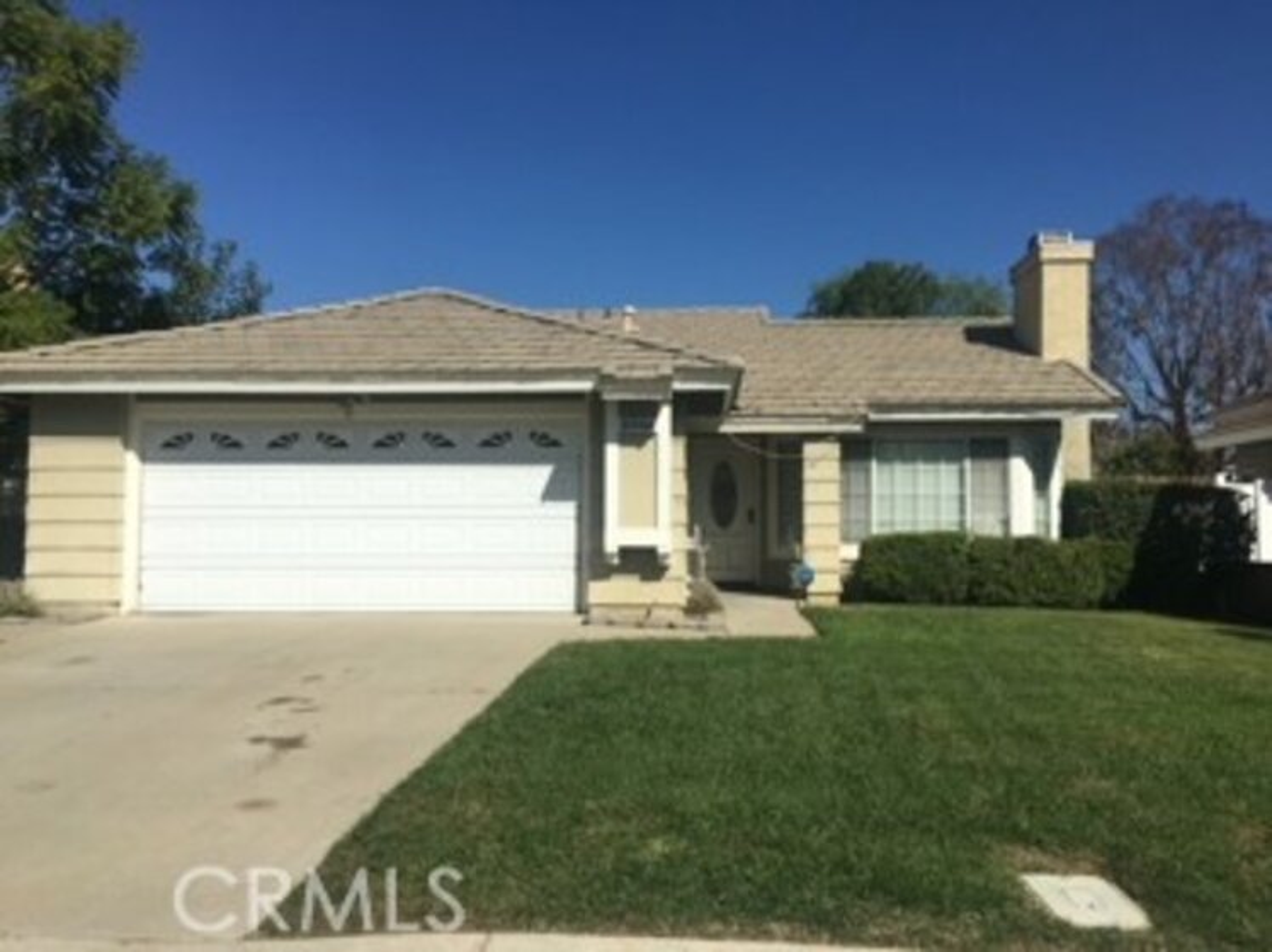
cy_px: 476
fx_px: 1065
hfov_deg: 61.7
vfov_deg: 48.2
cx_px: 636
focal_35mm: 29
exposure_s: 1/3846
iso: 25
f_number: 2.2
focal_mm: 4.15
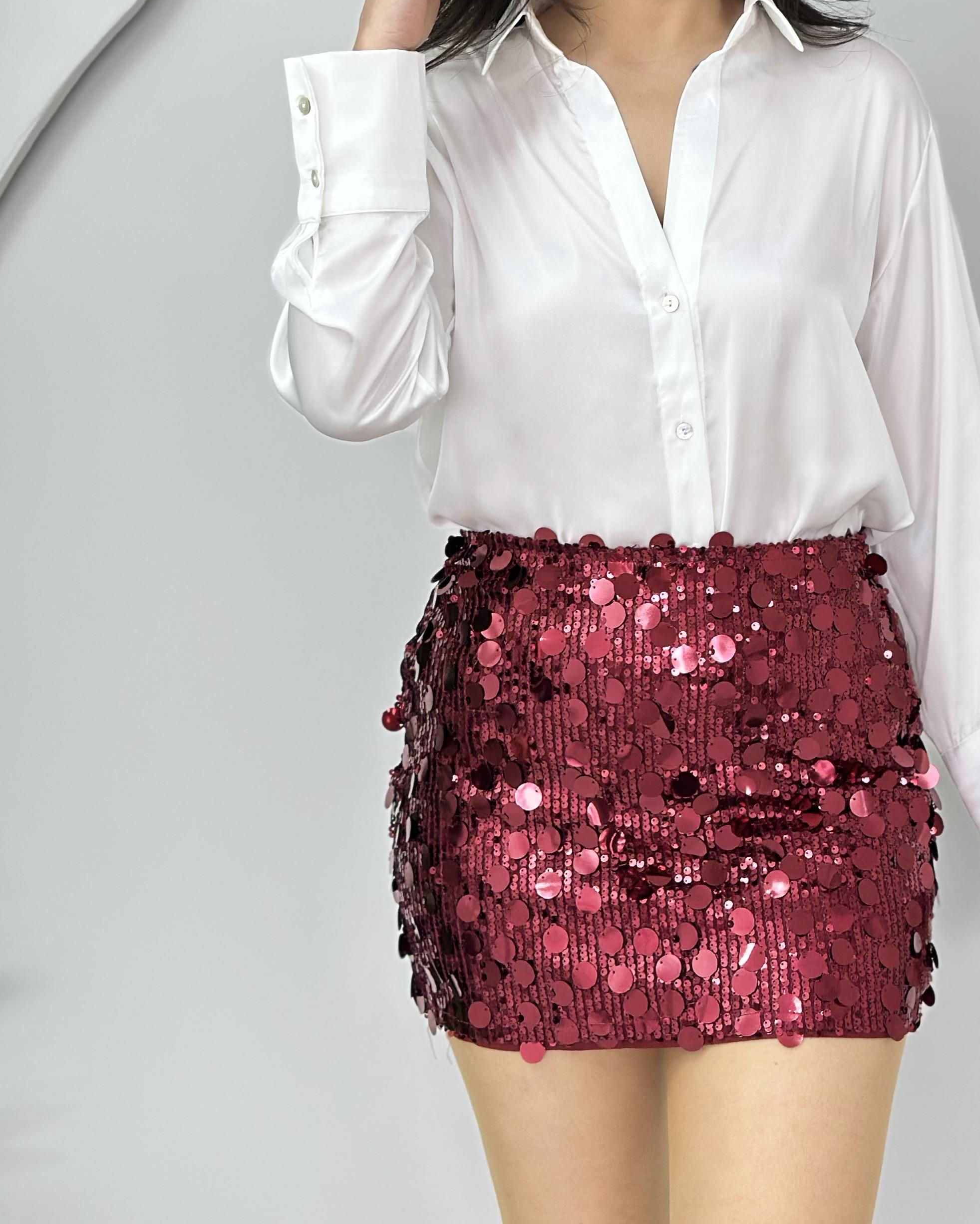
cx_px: 707
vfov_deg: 24.4
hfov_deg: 19.8
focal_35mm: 77
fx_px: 2791
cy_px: 274
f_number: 1.78
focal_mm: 6.86
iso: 100
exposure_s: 1/100
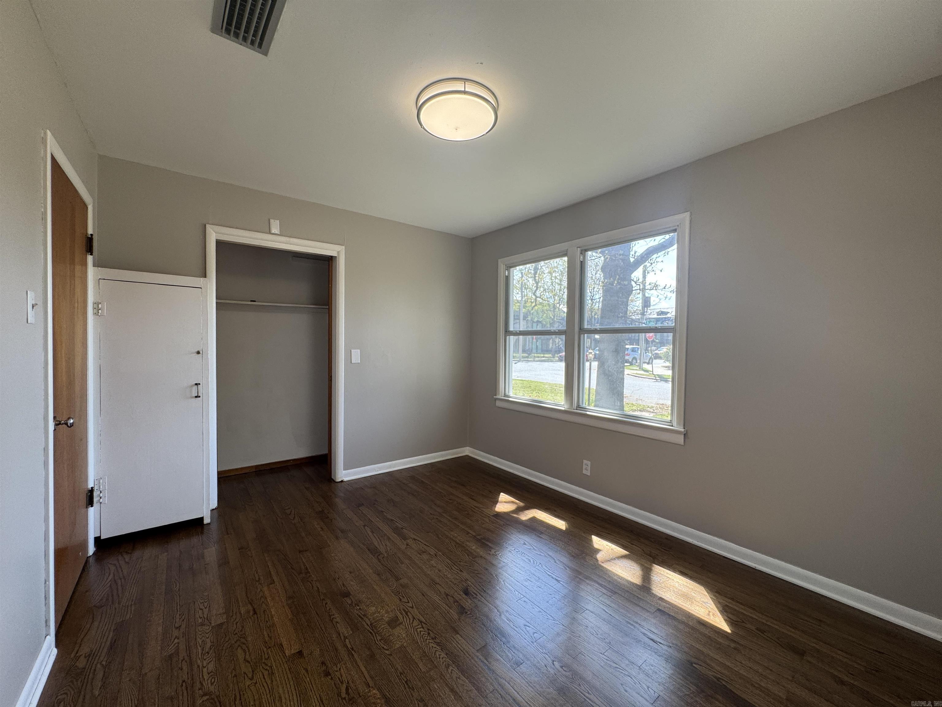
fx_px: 381
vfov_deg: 85.7
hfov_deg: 102.1
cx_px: 471
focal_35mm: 14
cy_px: 354
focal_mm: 2.22
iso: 64
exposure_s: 1/120
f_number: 2.2
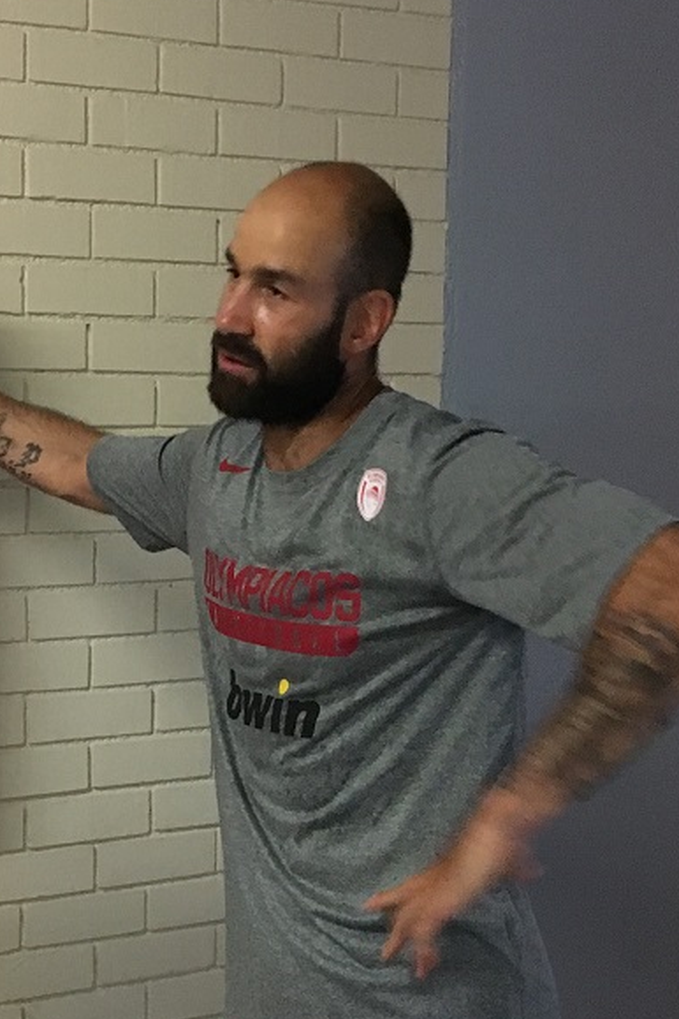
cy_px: 688
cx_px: 70
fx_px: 1782
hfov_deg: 21.1
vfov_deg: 31.6
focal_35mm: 63
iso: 250
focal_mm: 4.15
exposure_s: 1/17
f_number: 2.2
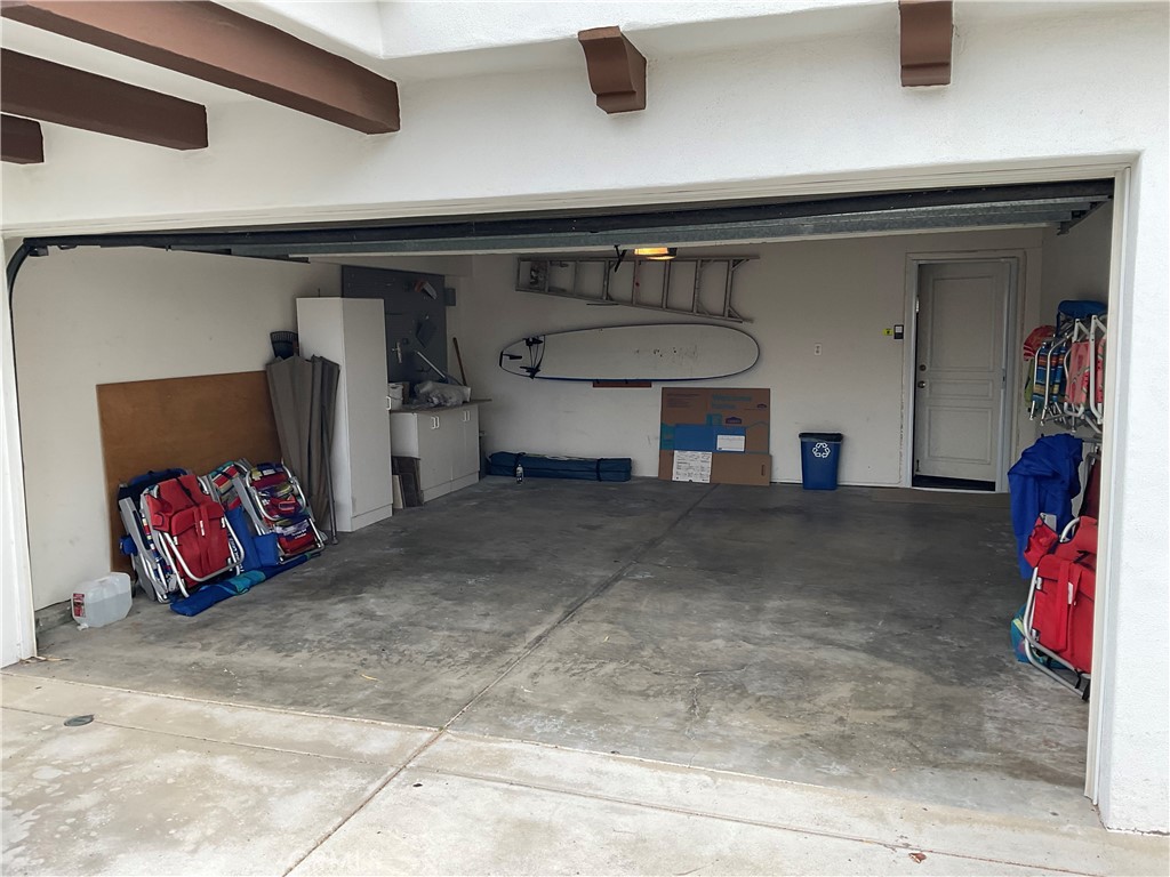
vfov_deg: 48.2
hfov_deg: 61.7
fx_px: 980
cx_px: 585
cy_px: 438
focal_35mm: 29
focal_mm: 3
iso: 32
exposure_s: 1/122
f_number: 1.8
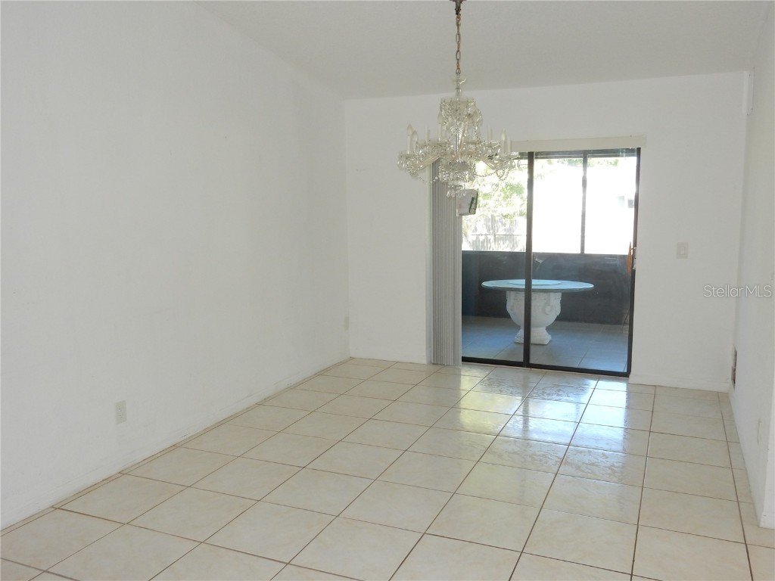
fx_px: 672
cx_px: 388
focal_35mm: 30
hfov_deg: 60.0
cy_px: 290
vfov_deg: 46.8
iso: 180
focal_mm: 5.4
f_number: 4
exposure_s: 1/50
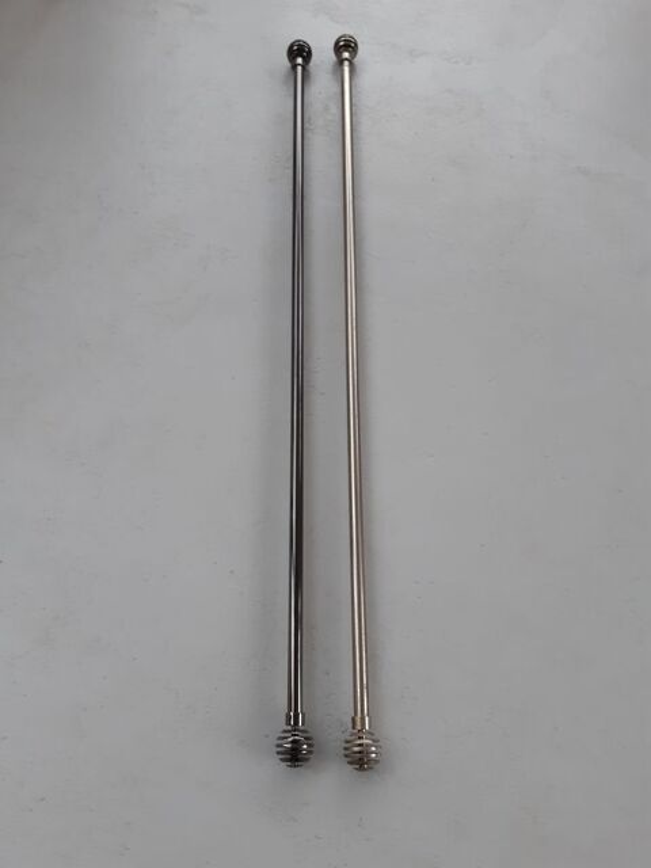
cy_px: 434
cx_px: 326
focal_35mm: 26
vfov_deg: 67.3
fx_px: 652
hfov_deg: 53.1
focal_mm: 3.92
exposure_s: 1/50
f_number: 1.7
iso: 80
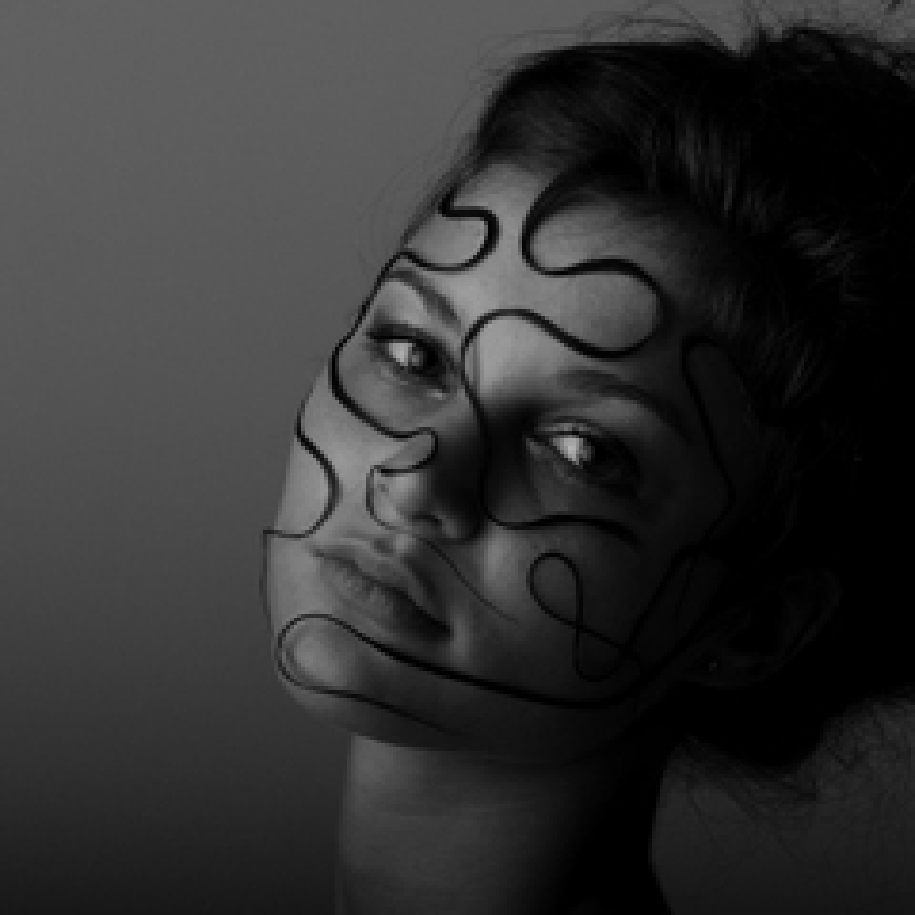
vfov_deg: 8.4
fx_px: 6215
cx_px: 644
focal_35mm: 208
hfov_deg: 8.4
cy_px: 435
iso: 200
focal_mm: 85
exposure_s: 1/180
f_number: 16
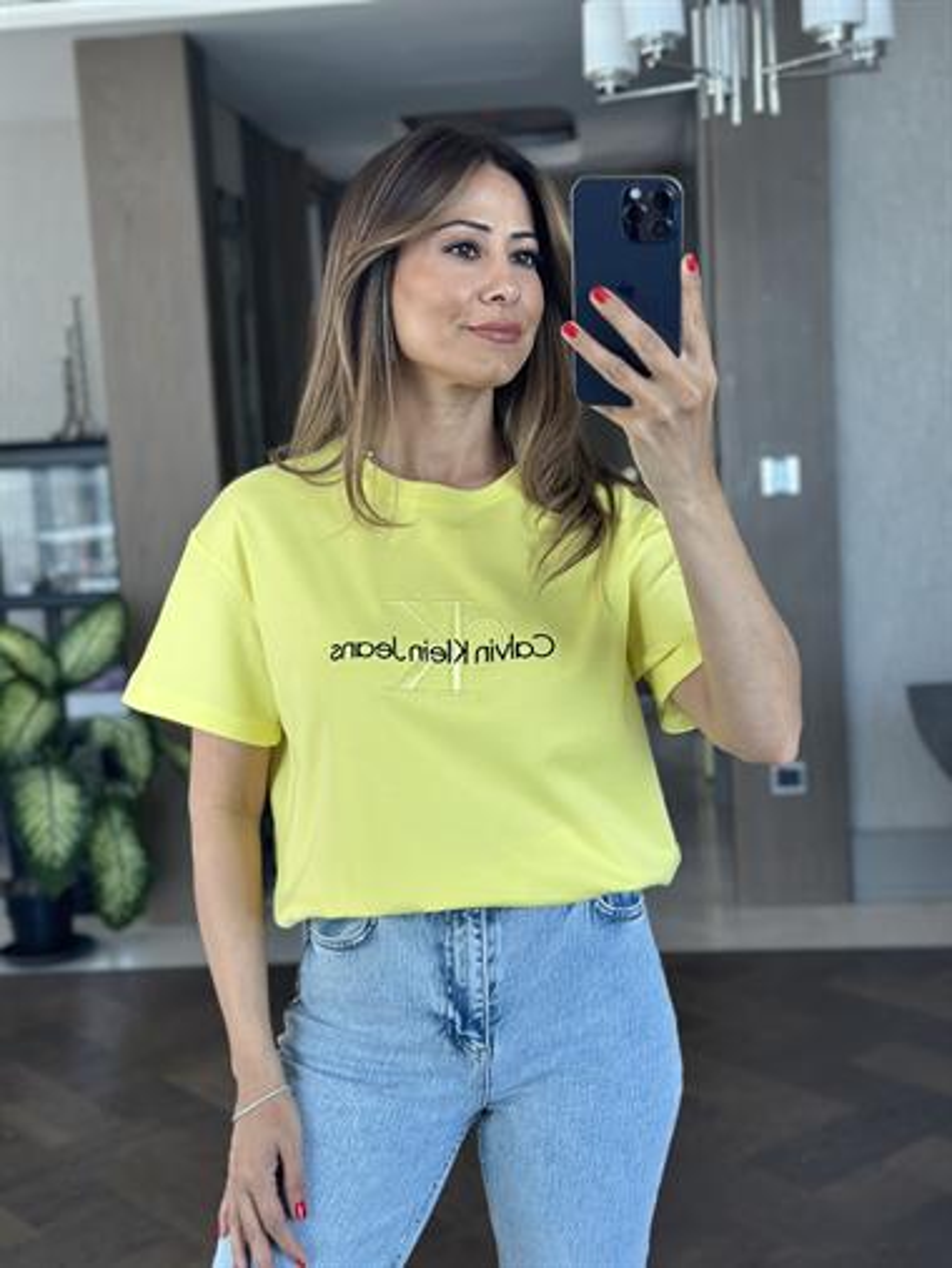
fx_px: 1759
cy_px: 634
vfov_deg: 39.6
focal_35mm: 48
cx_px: 476
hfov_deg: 30.3
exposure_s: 1/121
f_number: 1.78
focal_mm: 6.86
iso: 80
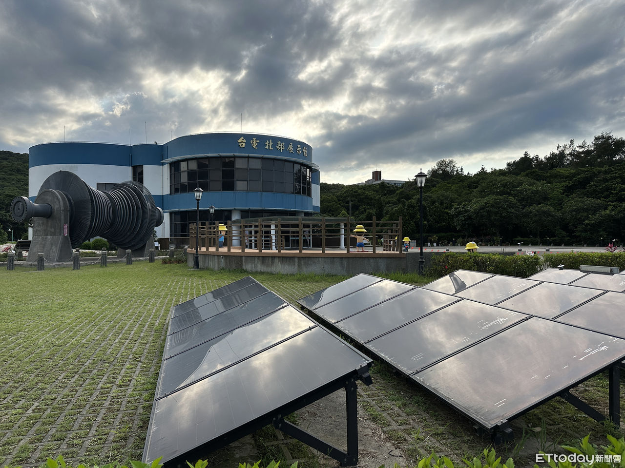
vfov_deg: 56.8
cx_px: 312
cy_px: 234
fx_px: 433
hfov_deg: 71.6
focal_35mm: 24
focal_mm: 6.86
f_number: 1.78
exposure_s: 1/5263
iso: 80
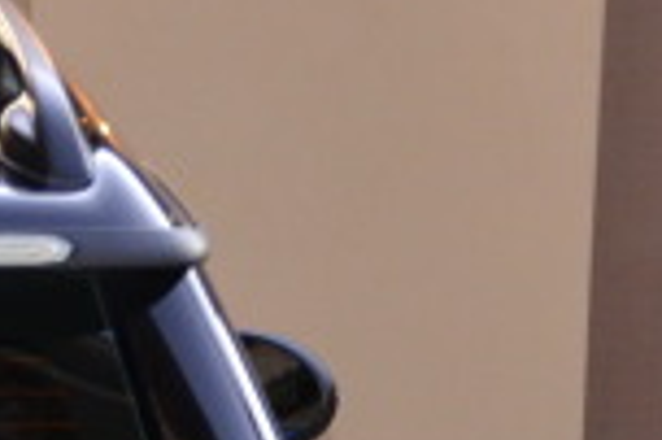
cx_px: -505
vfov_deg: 6.0
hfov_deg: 8.9
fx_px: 4078
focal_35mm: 222
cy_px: 932
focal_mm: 22
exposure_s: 1/60
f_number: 3.8
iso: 800
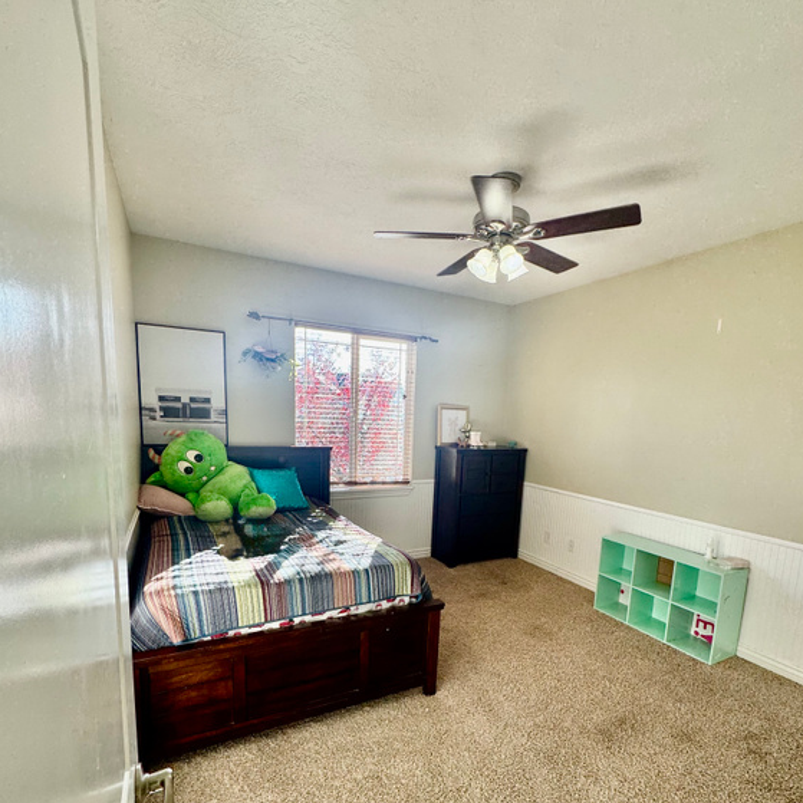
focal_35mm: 17
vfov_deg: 83.0
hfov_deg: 84.0
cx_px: 411
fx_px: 446
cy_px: 480
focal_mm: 2.22
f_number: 2.2
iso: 50
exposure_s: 1/99
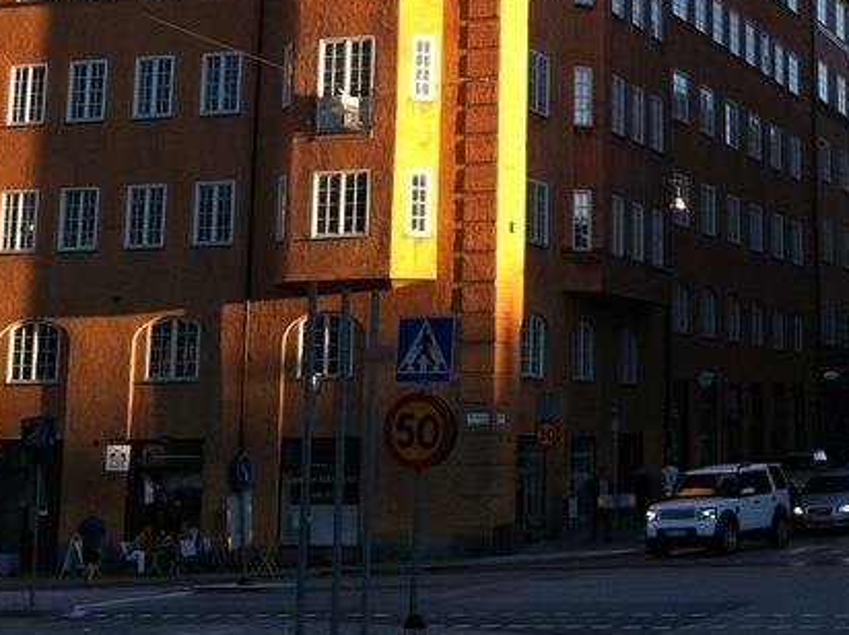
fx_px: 2131
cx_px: 727
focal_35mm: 87
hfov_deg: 22.1
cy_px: -67
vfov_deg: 16.4
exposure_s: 1/285
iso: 80
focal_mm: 3.85
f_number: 2.8
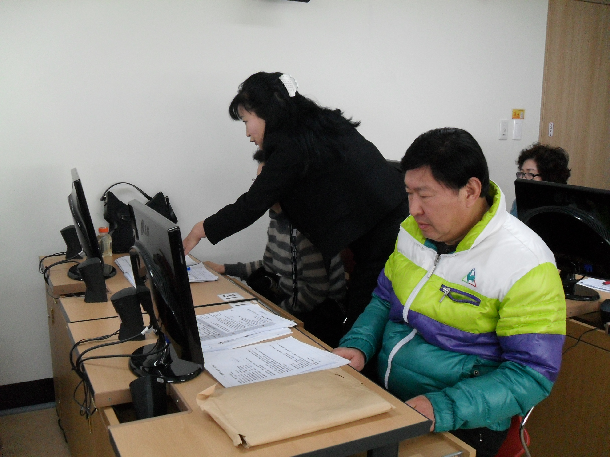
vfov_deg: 40.7
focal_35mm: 35
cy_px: 228
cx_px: 305
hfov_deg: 52.6
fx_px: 617
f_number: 2.8
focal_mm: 6.2
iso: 200
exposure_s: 1/90
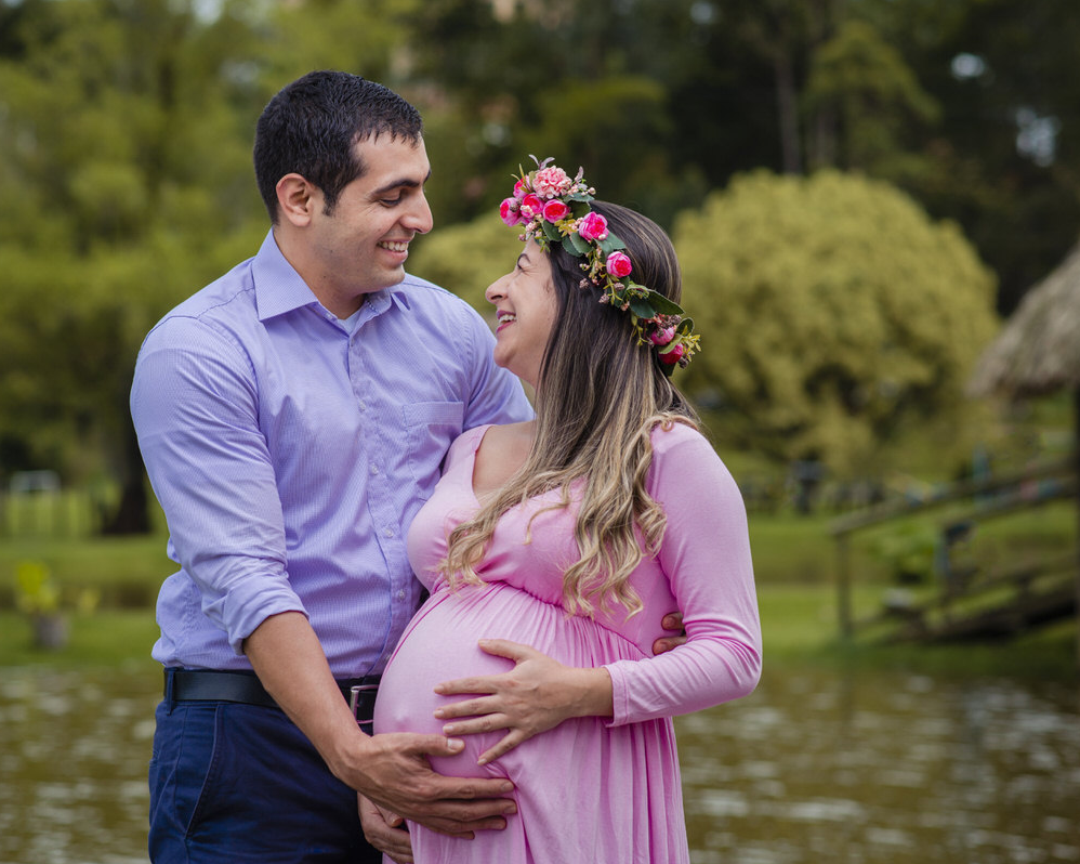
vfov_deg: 16.0
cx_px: 452
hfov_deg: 19.9
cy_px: 433
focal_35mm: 96
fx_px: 3068
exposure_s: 1/800
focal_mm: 85
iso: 100
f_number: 3.5
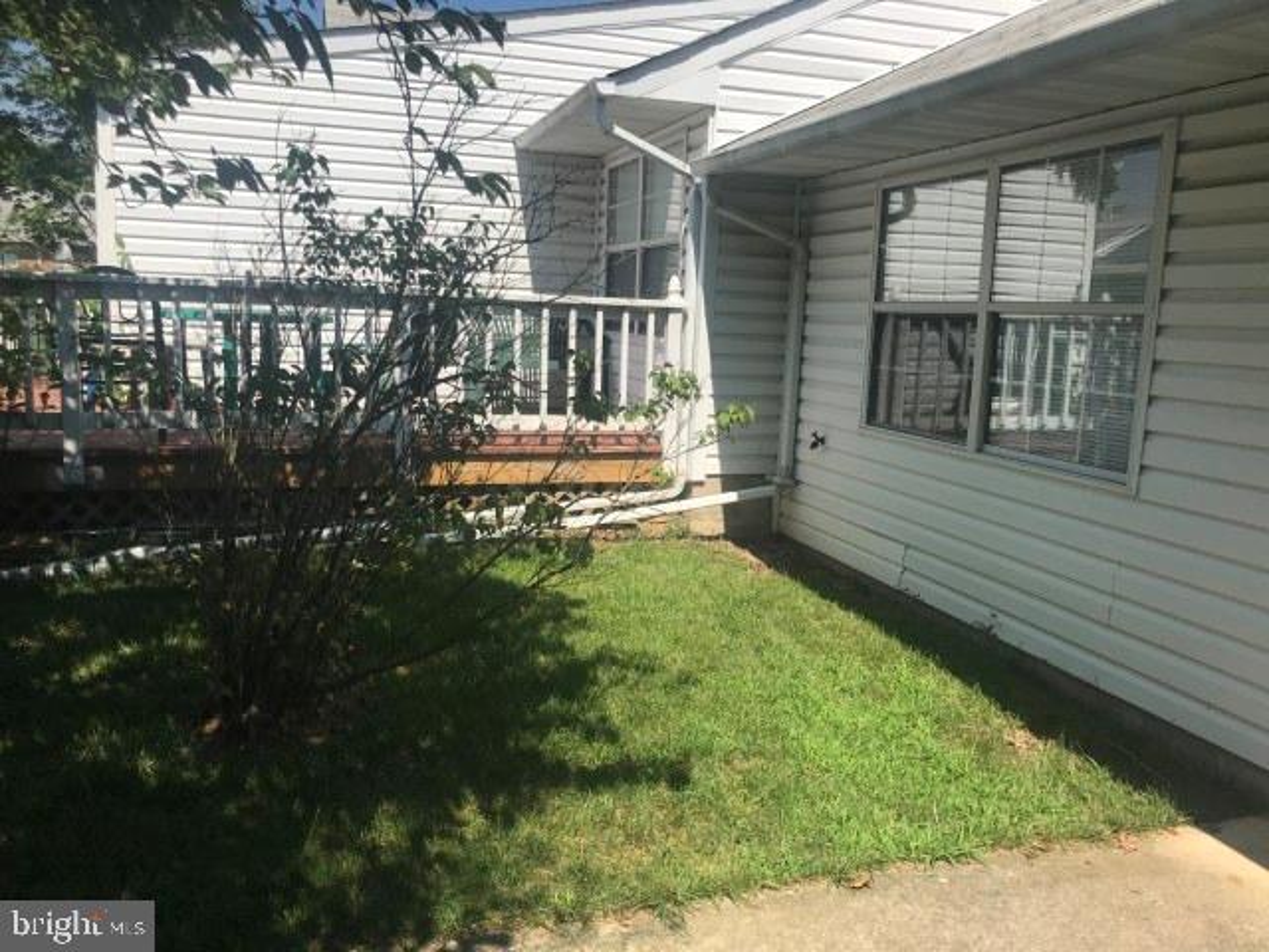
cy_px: 476
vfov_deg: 49.7
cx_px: 634
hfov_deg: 63.4
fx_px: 1026
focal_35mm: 28
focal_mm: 3.99
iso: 20
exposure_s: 1/2740
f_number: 1.8
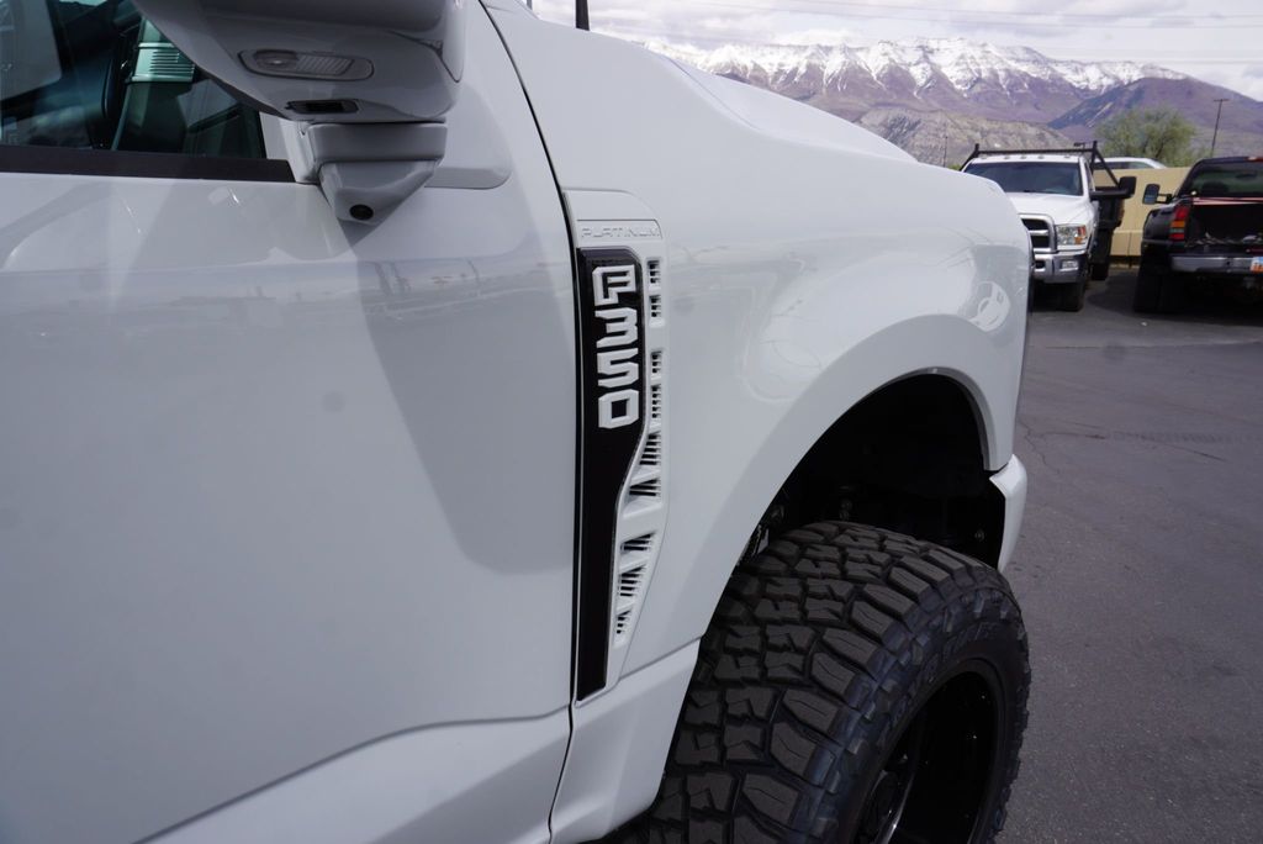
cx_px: 632
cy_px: 422
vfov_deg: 53.2
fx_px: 842
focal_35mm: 24
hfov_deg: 73.7
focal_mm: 16
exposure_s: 1/160
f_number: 10
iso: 100
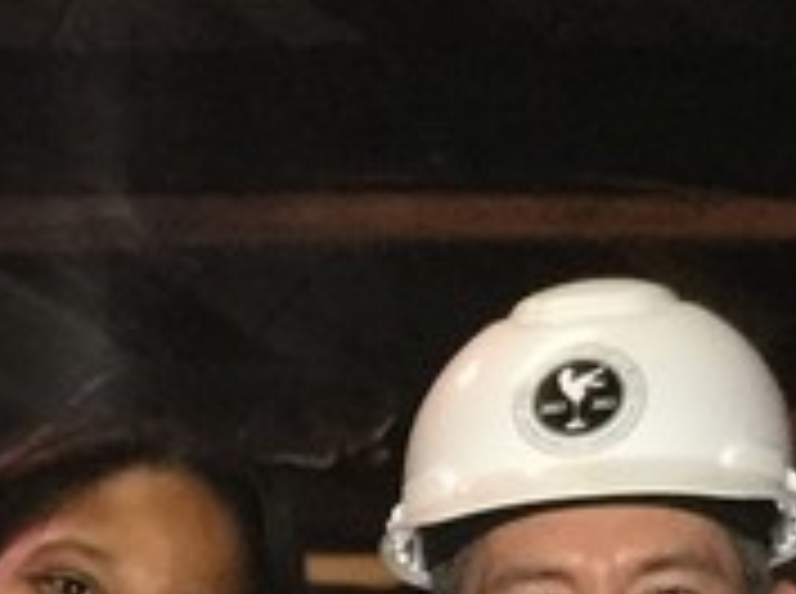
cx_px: -688
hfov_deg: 11.5
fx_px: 3626
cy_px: 1235
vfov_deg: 8.8
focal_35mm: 158
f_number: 2.4
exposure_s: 1/30
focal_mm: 3.3
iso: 80
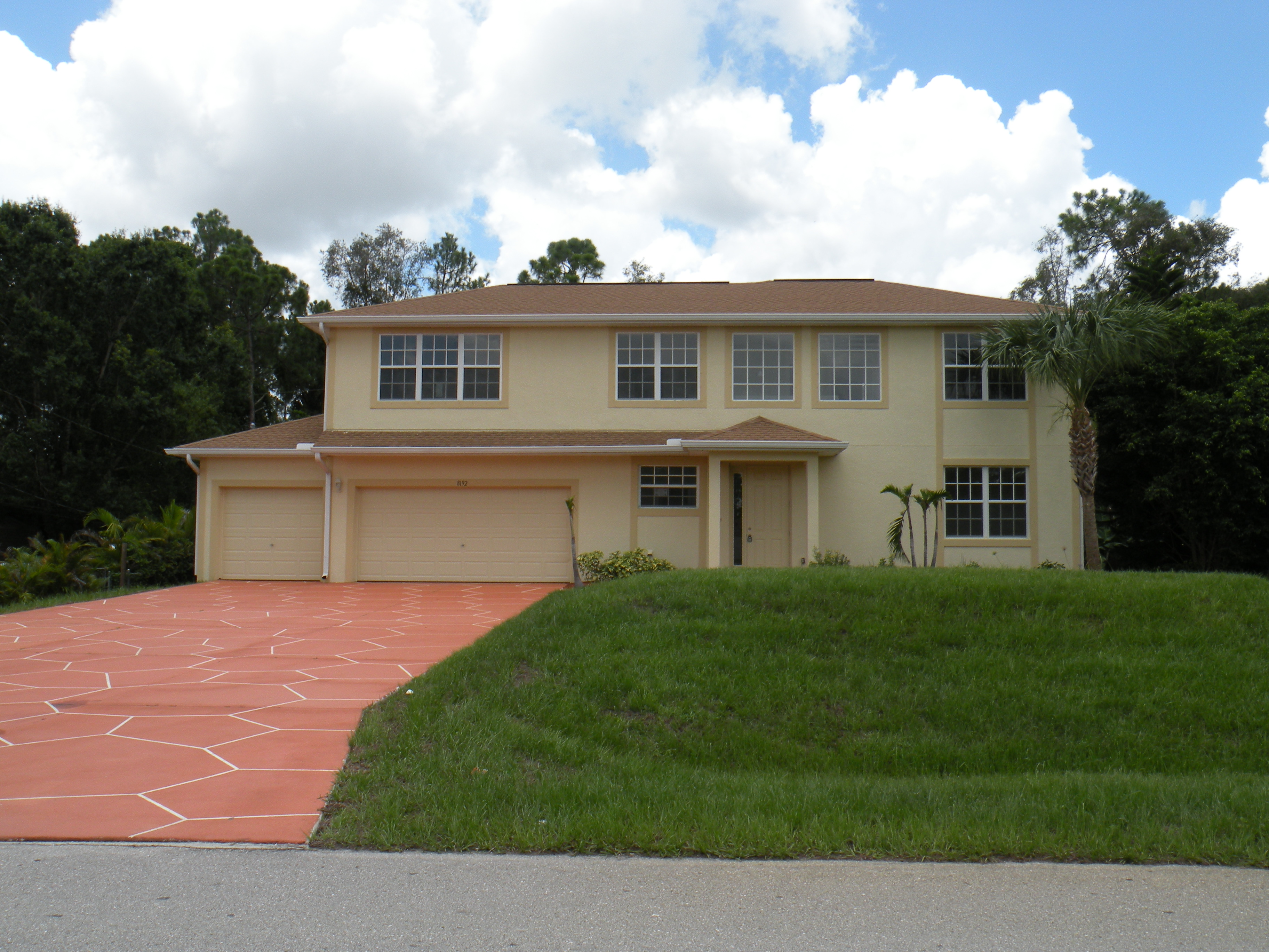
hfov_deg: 55.4
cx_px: 634
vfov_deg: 42.9
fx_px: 1210
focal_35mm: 33
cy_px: 476
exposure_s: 1/215
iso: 64
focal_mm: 5.8
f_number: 6.3
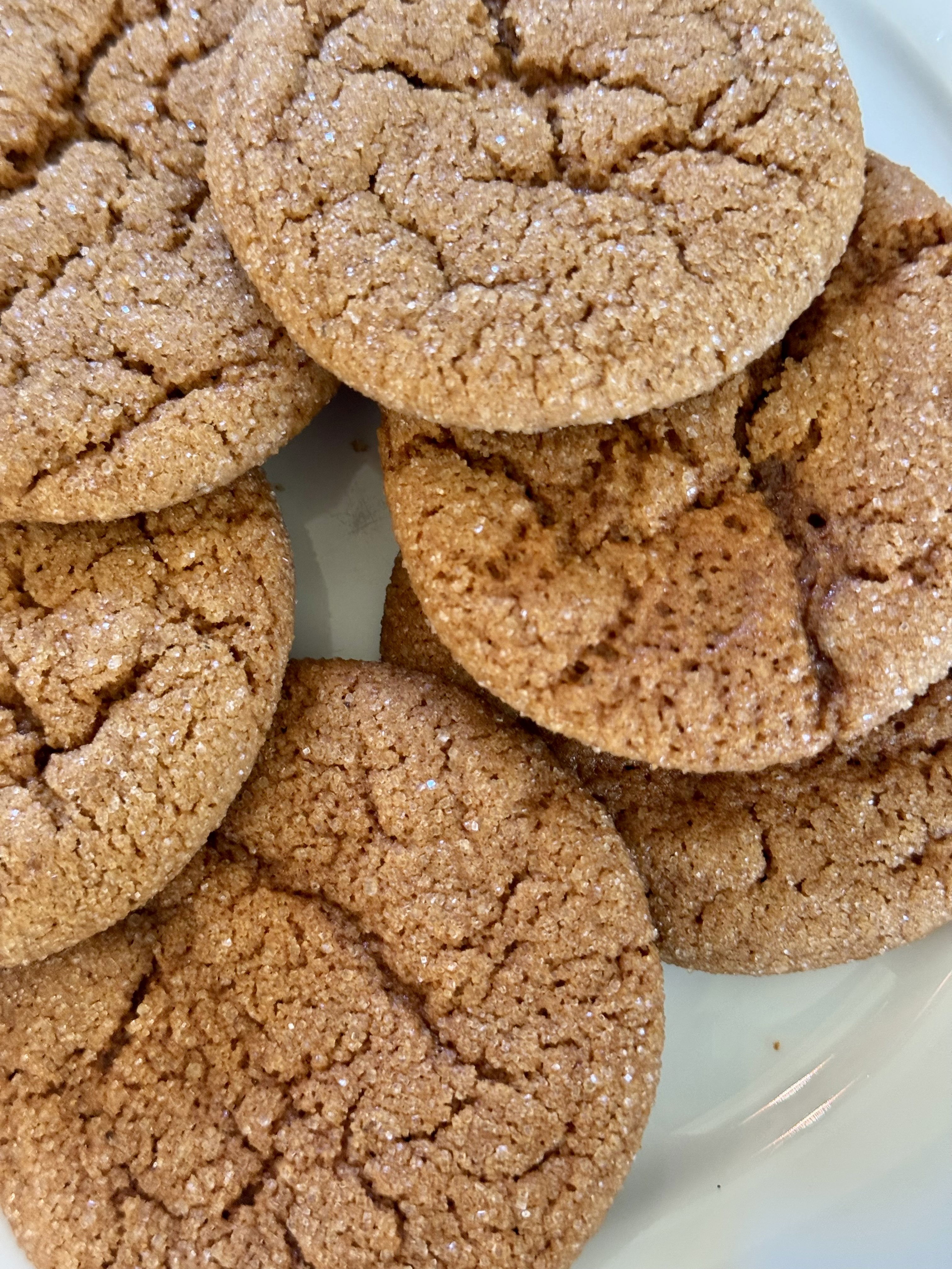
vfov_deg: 39.7
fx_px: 1760
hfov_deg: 30.3
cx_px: 476
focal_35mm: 48
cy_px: 634
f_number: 1.78
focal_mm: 6.76
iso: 250
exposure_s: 1/60
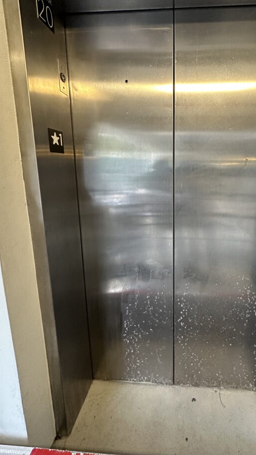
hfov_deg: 62.0
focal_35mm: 17
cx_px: 176
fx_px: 205
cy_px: 202
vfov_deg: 95.5
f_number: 2.2
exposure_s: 1/120
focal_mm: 2.22
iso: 250
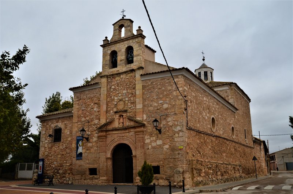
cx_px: 146
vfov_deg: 36.7
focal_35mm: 36
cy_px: 97
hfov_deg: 53.2
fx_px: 292
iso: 400
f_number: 9
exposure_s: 1/160
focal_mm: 24
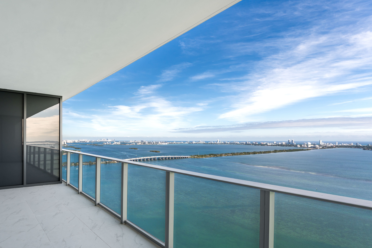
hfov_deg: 82.9
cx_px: 155
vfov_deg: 61.5
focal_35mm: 20
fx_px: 208
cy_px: 138
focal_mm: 16.1
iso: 125
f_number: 11
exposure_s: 1/400
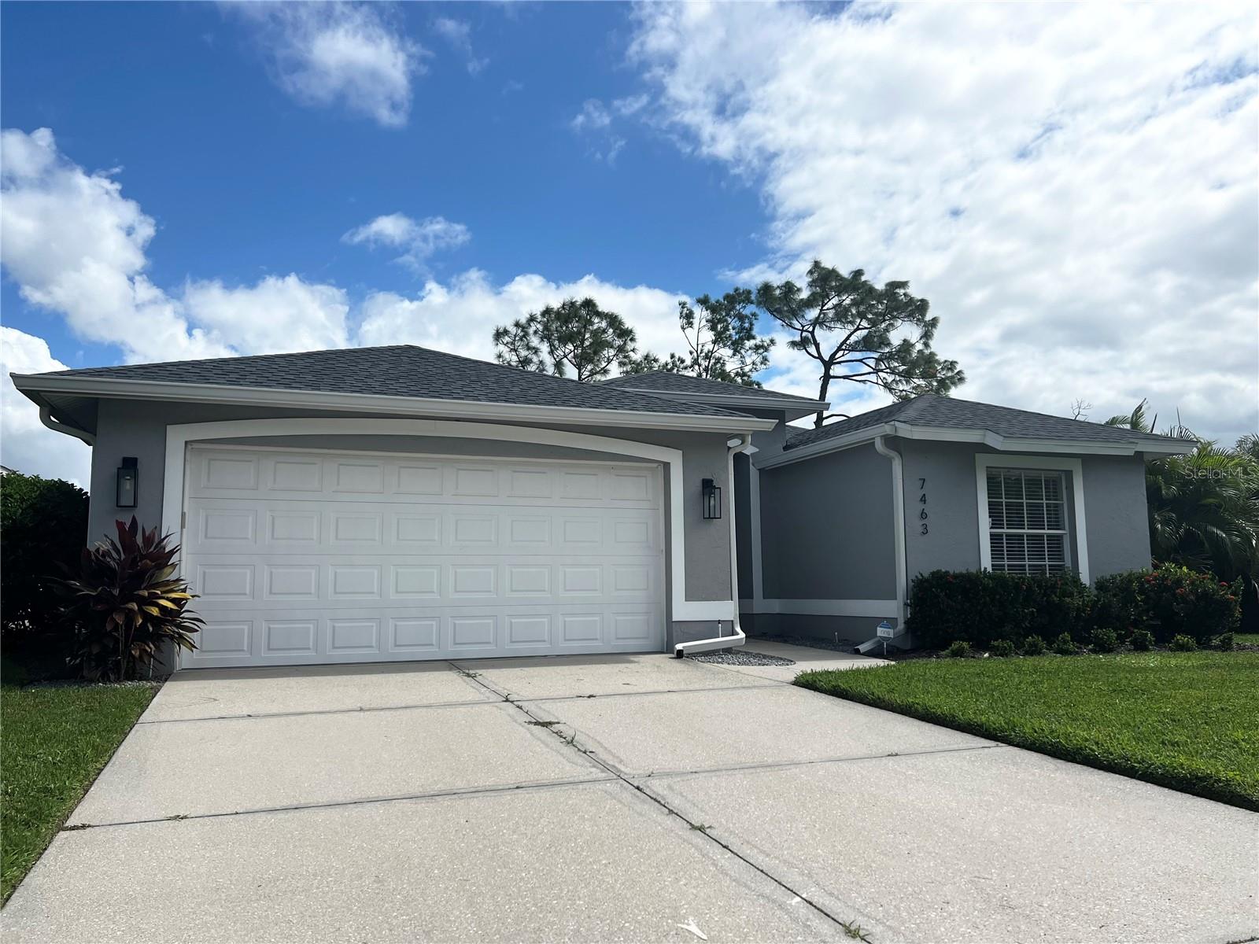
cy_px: 472
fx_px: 946
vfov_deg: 53.1
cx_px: 630
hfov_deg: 67.3
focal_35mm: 26
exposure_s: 1/8696
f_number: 1.5
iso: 50
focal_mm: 5.7
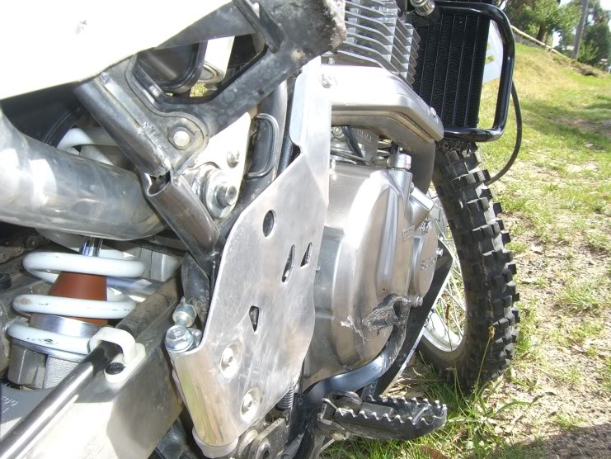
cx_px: 310
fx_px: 724
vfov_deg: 35.1
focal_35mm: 41
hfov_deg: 45.8
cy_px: 234
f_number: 4.3
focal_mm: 6.2
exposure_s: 1/200
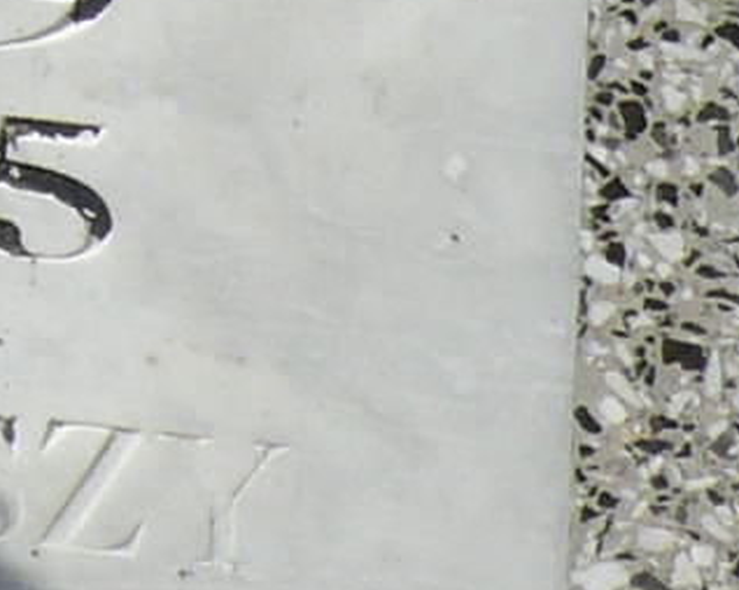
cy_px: -166
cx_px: -755
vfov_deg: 2.6
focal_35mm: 597
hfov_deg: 3.2
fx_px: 13045
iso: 100
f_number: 7.1
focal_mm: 14.7
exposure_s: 1/500
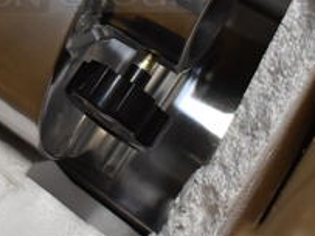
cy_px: -70
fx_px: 709
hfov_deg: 24.3
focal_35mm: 78
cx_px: 31
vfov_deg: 17.7
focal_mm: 18
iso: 640
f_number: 3.5
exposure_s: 1/30
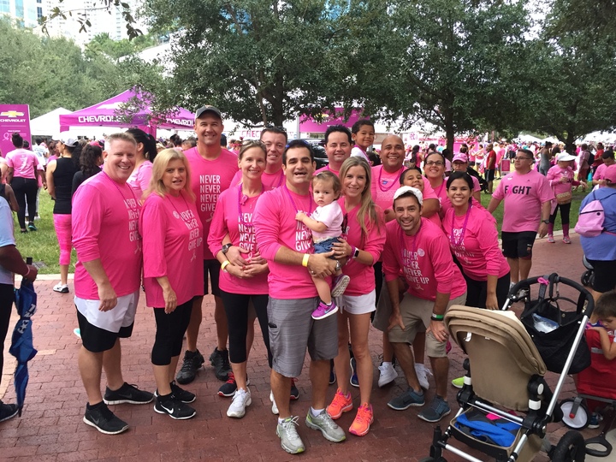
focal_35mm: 29
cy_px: 231
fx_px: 516
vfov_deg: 48.2
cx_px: 308
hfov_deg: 61.7
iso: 50
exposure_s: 1/30
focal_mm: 4.15
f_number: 2.2
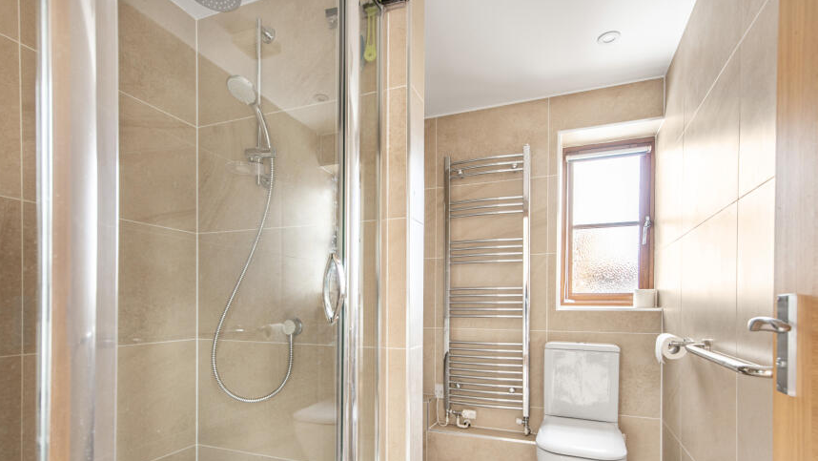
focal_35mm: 20
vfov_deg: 54.7
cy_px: 309
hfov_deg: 86.6
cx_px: 408
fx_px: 434
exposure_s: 1/8
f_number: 8
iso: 125
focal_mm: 16
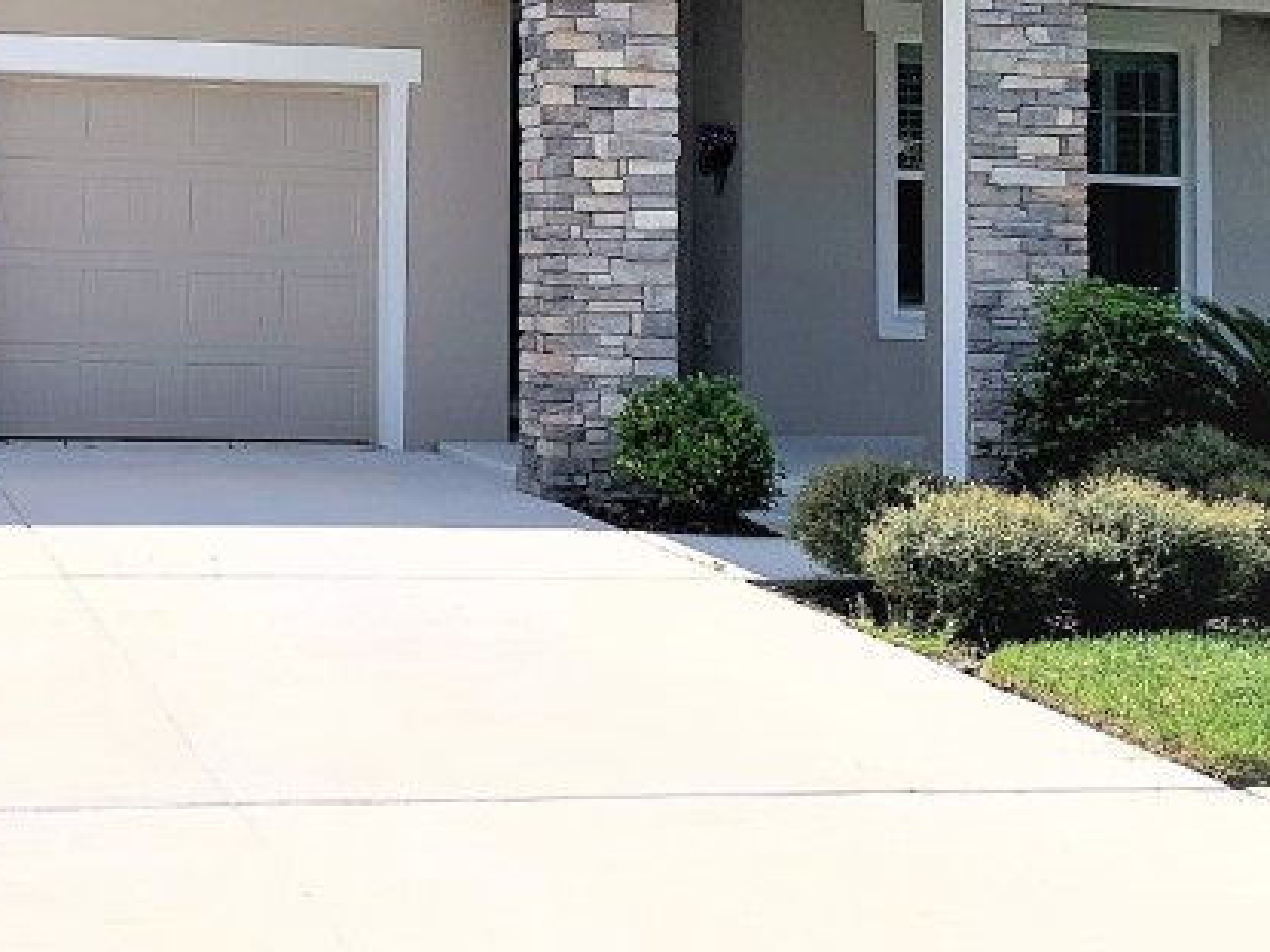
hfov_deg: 28.9
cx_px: 104
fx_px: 2348
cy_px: 122
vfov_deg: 22.5
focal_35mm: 64
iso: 25
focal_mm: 4.25
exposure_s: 1/4902
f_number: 1.8
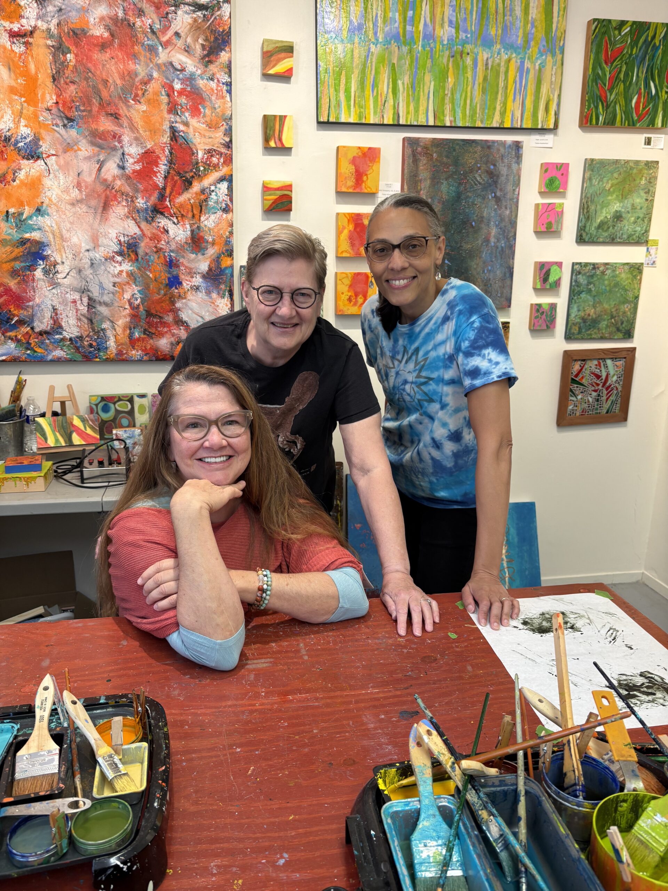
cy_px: 446
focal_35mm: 26
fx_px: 669
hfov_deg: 53.1
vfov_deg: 67.3
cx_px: 334
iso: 80
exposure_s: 1/60
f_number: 1.6
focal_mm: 5.96
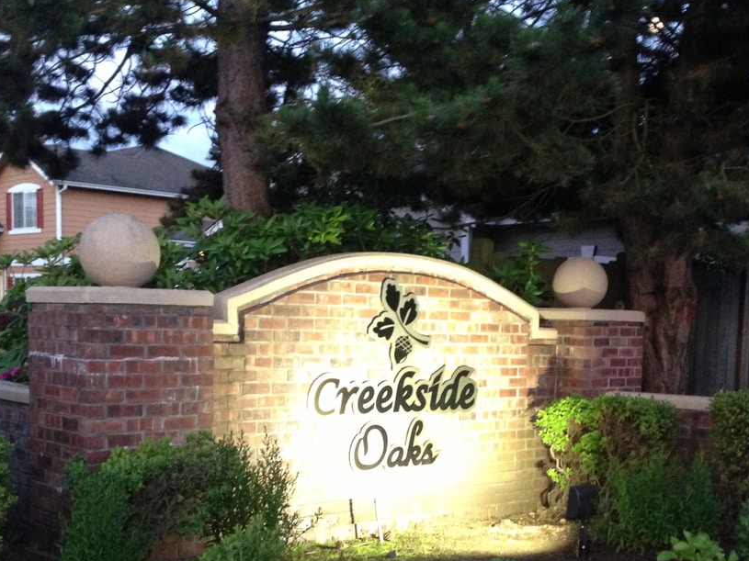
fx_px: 1168
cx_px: 424
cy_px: 426
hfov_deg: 35.5
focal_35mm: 54
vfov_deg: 26.6
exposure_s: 1/17
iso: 400
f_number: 2.4
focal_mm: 4.13
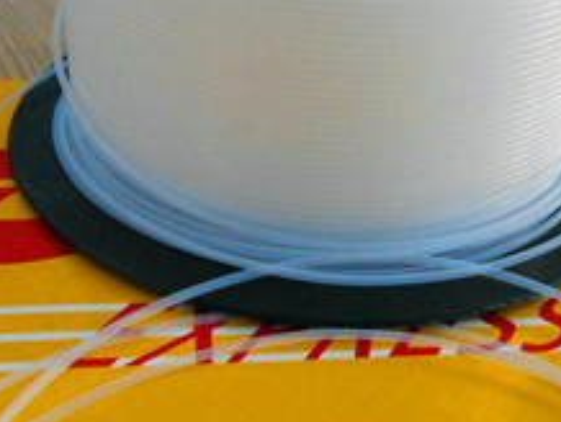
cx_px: 342
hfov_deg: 34.8
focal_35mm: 55
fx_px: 892
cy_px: 134
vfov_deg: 26.4
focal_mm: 5.3
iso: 800
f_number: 3.8
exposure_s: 1/125
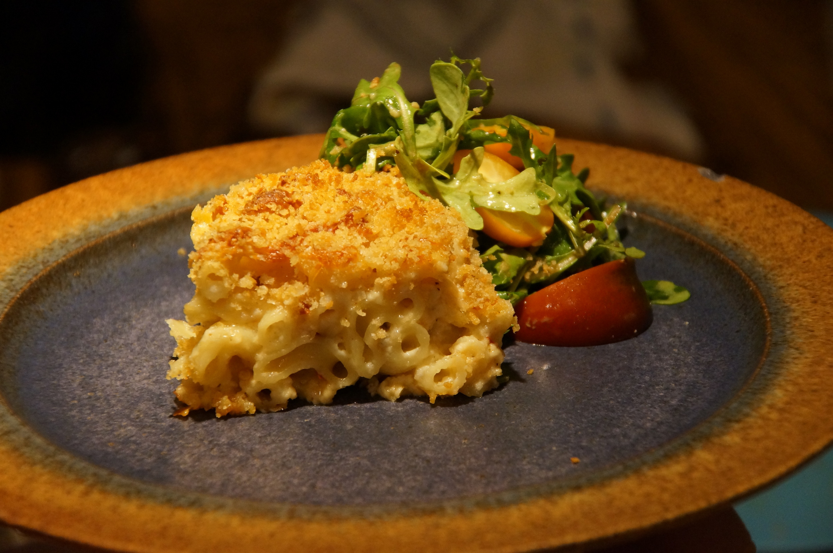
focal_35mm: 135
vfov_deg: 10.1
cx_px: 416
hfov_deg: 15.2
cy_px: 276
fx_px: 3120
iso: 1250
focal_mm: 90
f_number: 5.6
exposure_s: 1/160
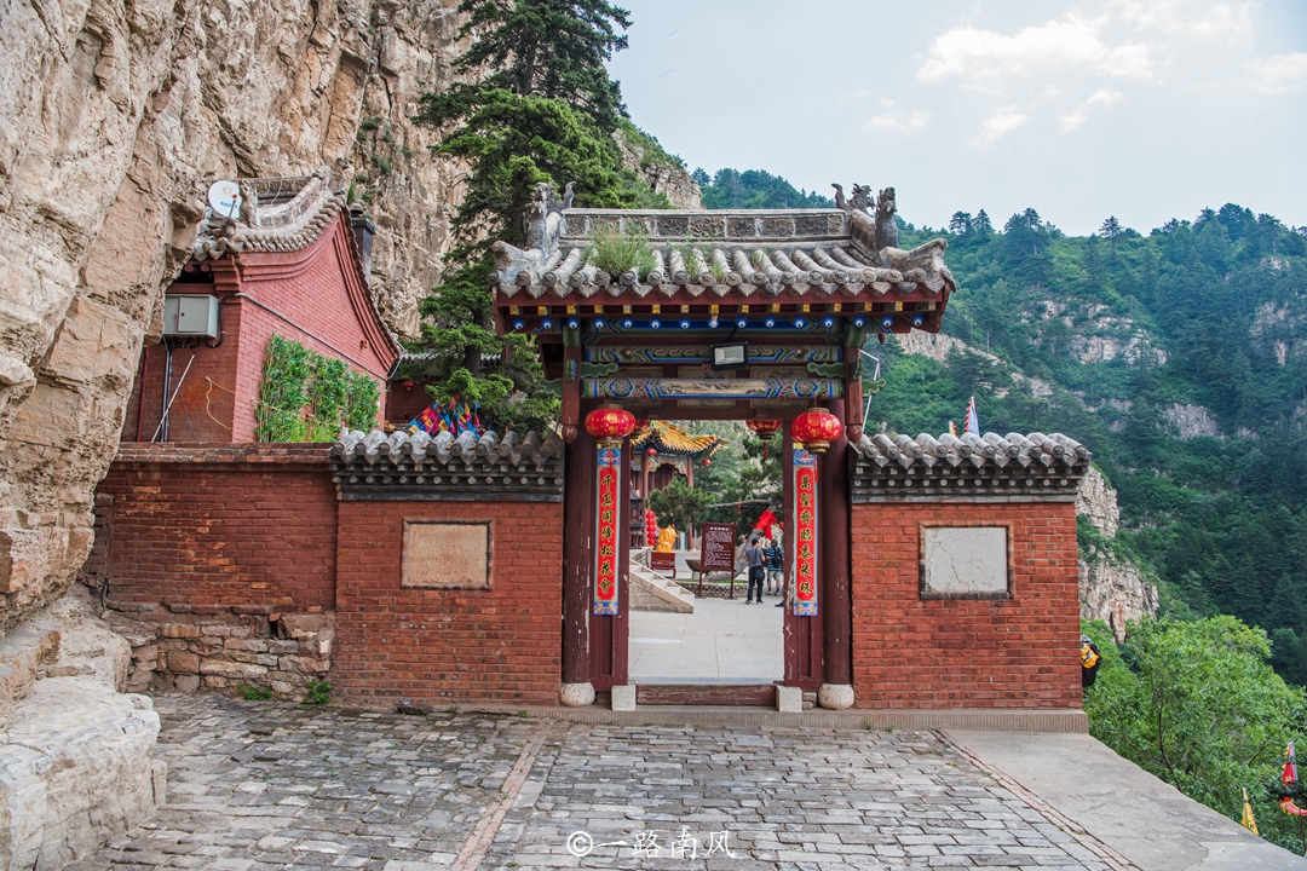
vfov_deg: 53.1
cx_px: 654
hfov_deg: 73.7
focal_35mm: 24
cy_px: 436
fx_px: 871
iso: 100
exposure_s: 1/100
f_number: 9
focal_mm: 24
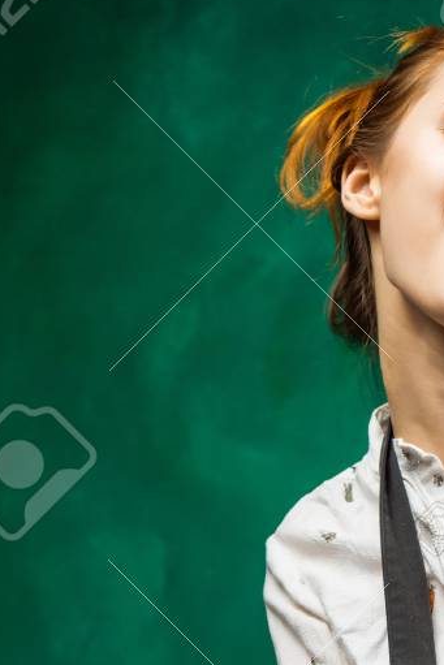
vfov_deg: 14.4
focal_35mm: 140
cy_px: 701
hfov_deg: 9.7
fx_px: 2588
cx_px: 452
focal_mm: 55
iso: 100
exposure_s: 1/160
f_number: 5
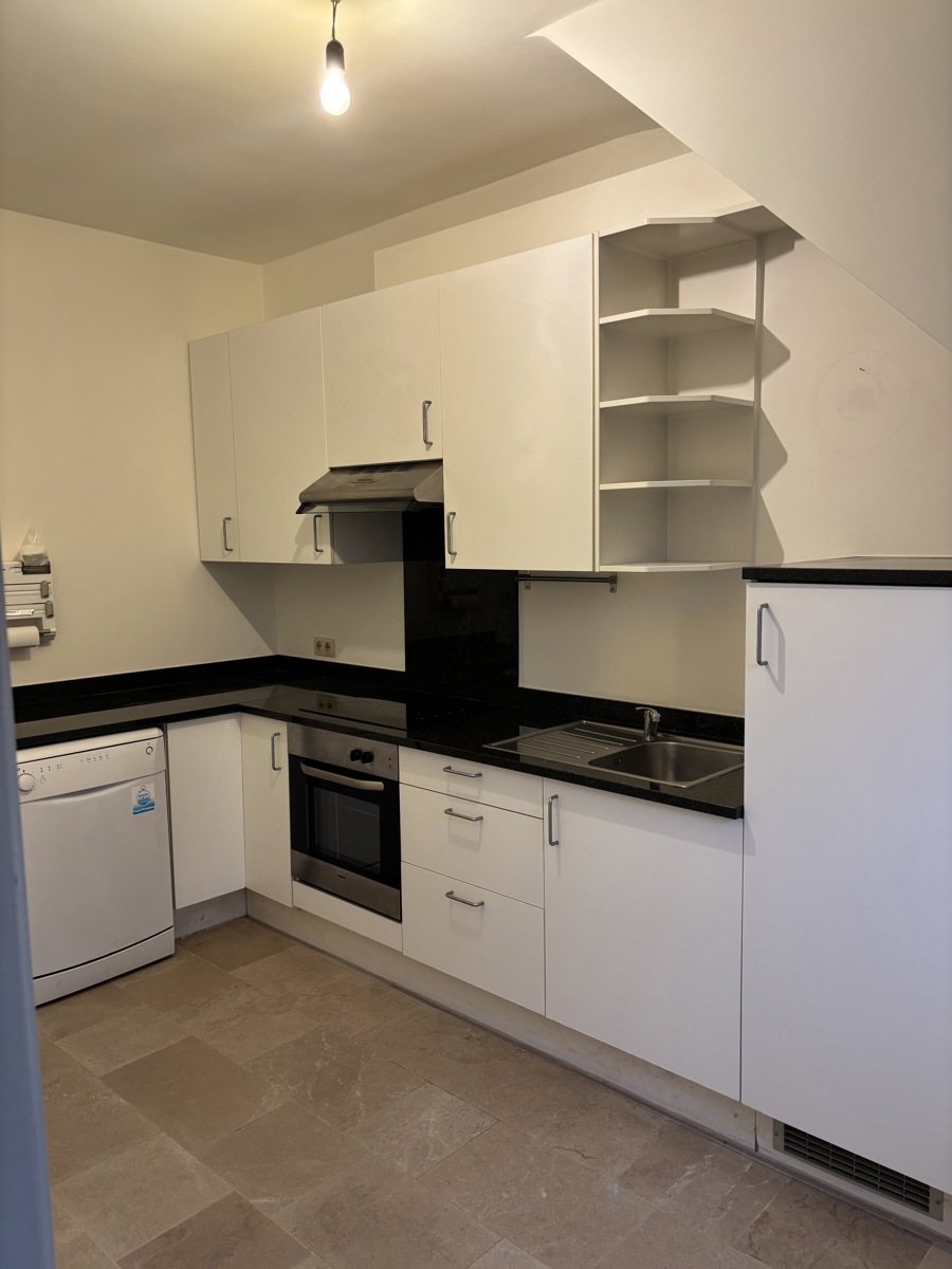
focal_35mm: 26
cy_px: 634
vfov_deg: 67.3
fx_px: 953
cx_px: 476
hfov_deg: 53.1
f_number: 1.6
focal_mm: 5.96
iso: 100
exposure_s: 1/50
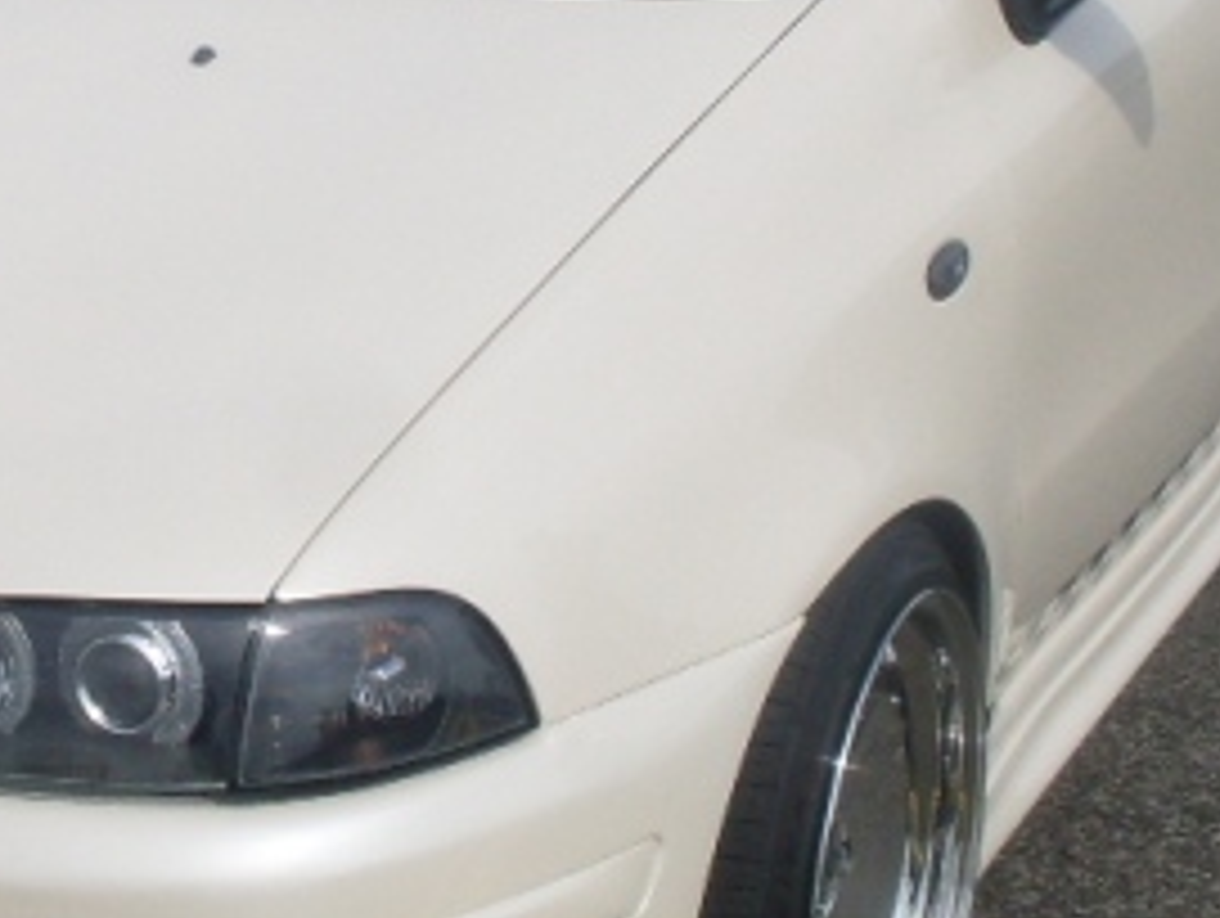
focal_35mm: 112
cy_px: 40
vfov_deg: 13.1
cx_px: 122
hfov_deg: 17.3
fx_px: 3953
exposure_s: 1/350
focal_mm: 6.3
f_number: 8.4
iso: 80
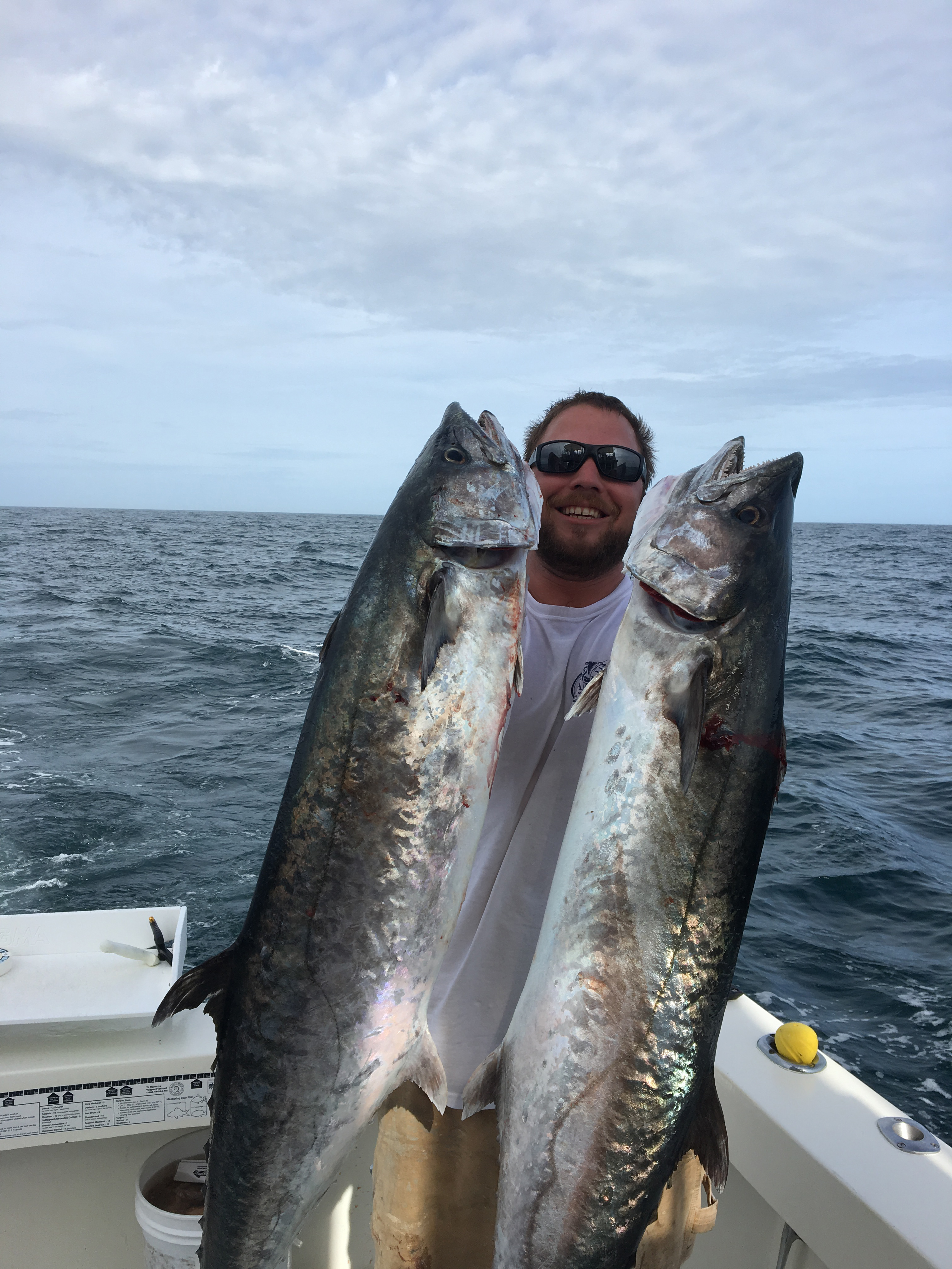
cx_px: 476
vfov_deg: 61.7
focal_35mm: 29
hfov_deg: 48.2
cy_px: 634
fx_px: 1063
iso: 25
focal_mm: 4.15
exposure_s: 1/1789
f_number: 2.2
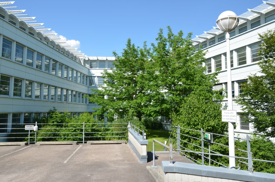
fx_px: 206
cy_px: 91
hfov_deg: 67.5
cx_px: 138
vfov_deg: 47.7
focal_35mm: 27
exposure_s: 1/250
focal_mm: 18
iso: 100
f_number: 8
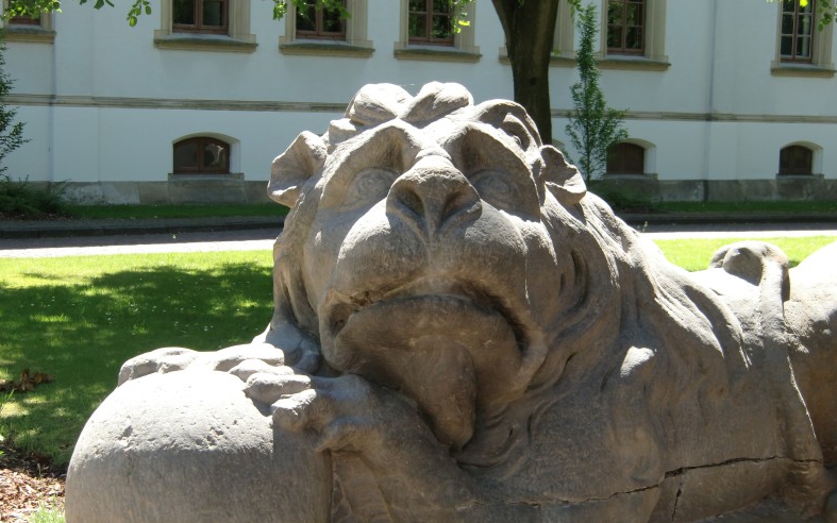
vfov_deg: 18.6
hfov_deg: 29.4
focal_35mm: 70
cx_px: 421
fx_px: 1597
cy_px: 285
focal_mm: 11.6
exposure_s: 1/125
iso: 64
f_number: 4.4
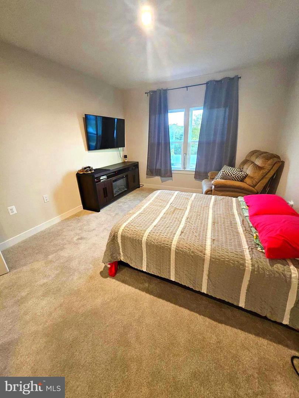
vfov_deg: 106.2
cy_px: 199
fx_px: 150
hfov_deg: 89.9
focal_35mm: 13
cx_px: 150
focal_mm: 1.74
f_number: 2.2
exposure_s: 1/30
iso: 320
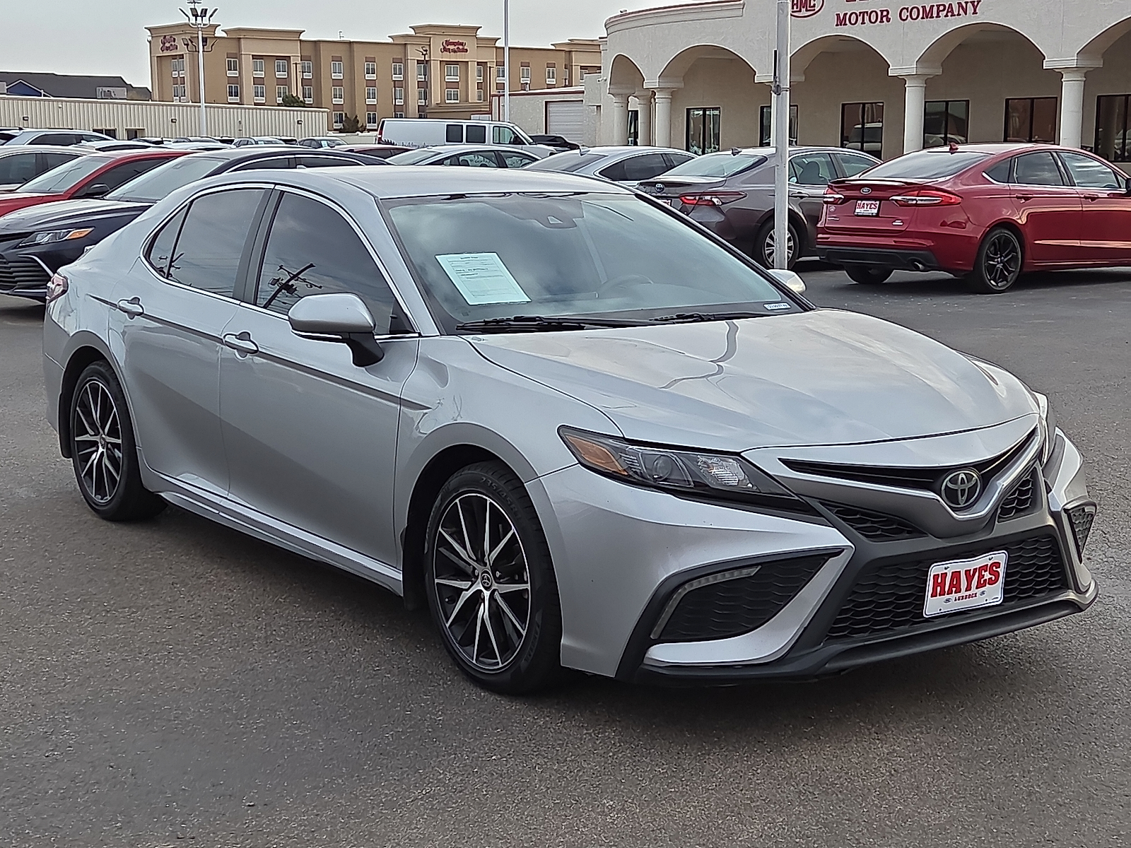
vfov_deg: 26.6
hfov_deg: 34.9
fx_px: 1797
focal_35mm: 55
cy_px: 424
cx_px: 566
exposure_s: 1/323
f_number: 1.8
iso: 25
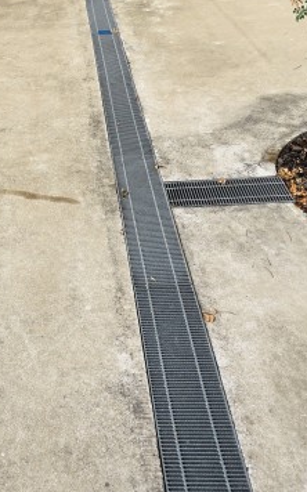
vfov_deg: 33.9
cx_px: -5
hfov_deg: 22.5
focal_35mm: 55
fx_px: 737
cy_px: 6
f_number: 8
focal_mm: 16
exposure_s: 1/320
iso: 100
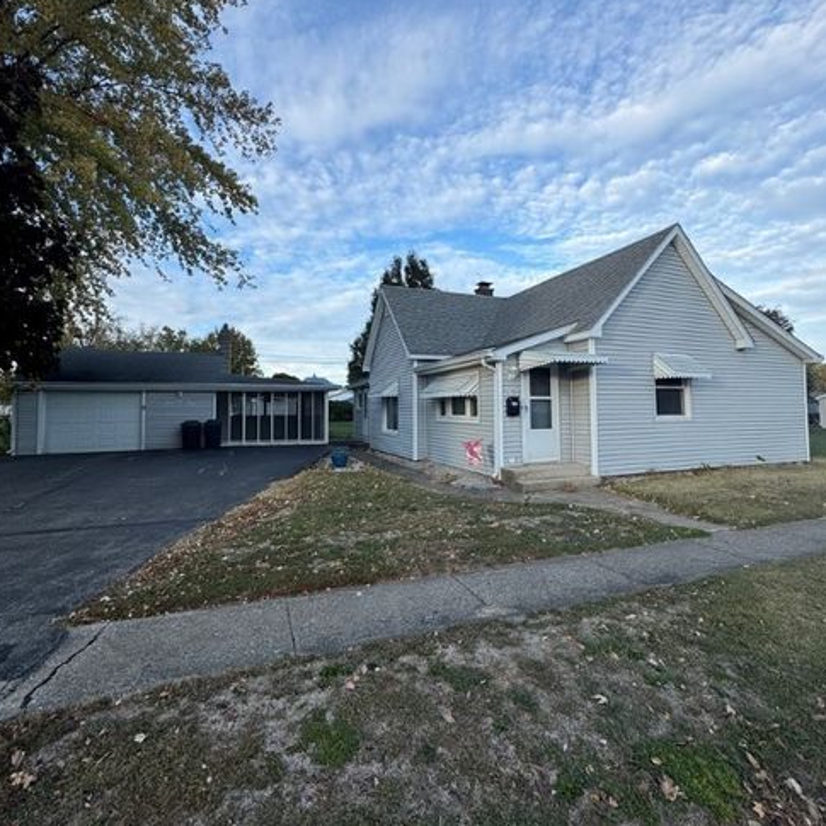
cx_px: 417
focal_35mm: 17
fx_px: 459
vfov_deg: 83.9
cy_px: 389
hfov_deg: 84.0
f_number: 2.2
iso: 40
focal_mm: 2.22
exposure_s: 1/631
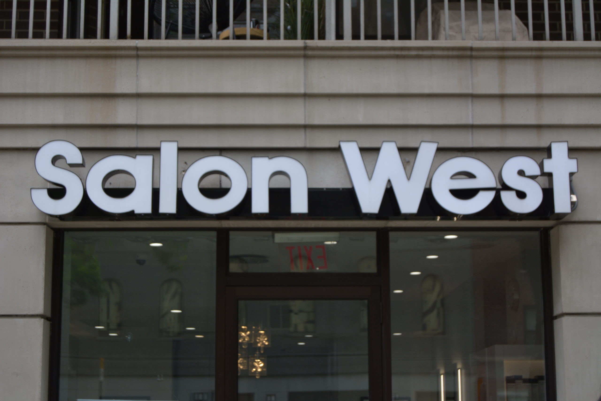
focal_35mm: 69
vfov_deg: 19.7
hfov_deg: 29.2
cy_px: 200
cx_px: 300
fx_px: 1152
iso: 280
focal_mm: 46
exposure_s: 1/500
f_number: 5.3
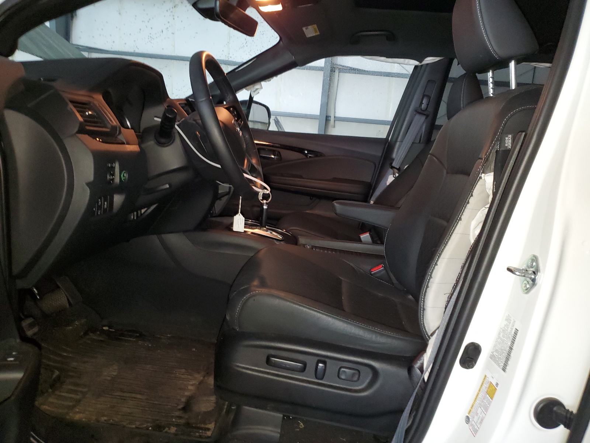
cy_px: 222
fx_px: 443
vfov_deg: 53.1
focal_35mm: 26
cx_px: 295
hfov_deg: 67.3
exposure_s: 1/15
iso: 320
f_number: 1.5
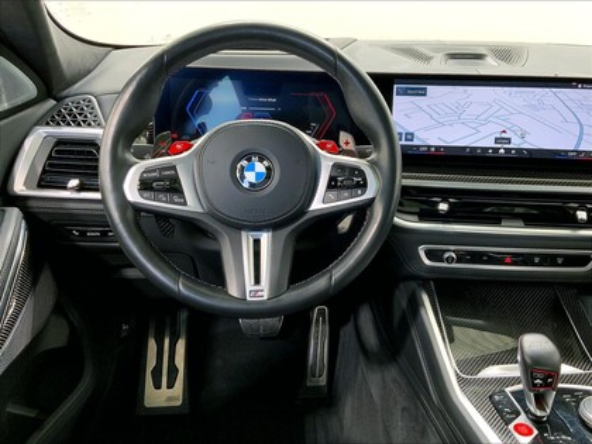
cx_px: 296
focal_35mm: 29
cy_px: 222
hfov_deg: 61.7
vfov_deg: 48.2
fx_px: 496
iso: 40
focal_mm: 3
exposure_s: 1/60
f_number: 1.8
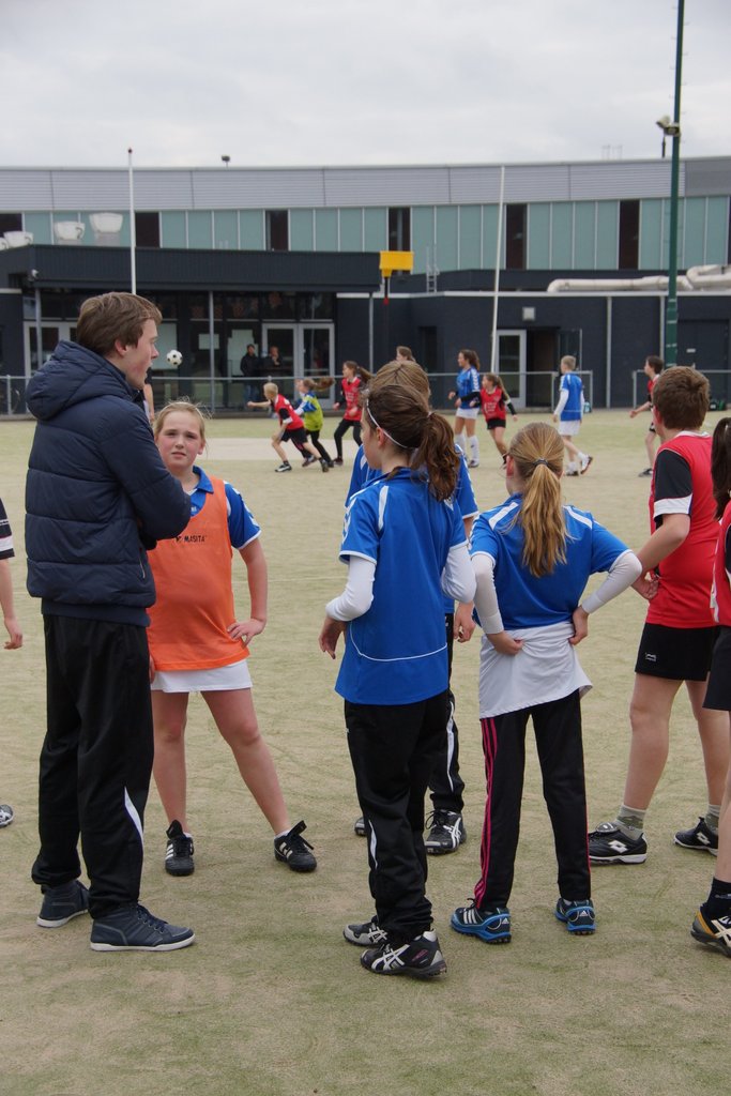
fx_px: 1827
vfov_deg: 33.4
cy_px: 548
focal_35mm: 60
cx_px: 366
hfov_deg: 22.6
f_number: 6.3
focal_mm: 40
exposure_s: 1/1000
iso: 400
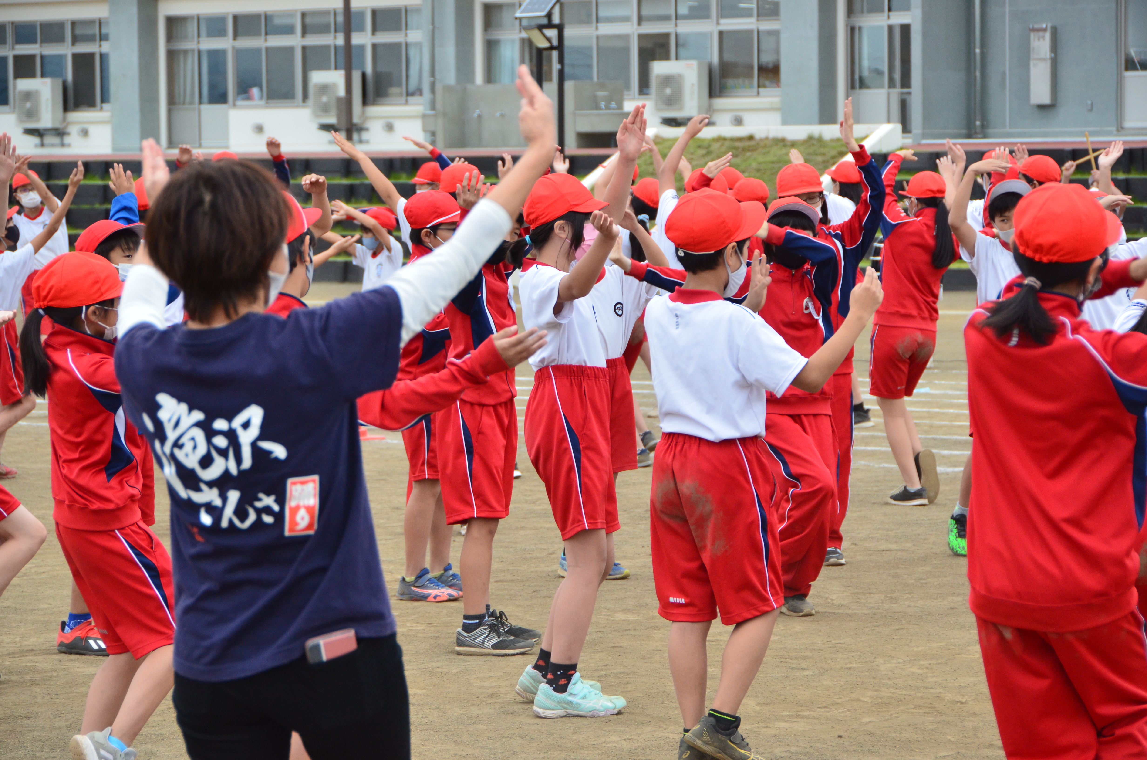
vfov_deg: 11.4
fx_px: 3815
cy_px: 380
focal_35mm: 120
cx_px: 574
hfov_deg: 17.1
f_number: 5
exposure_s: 1/500
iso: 800
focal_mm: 80
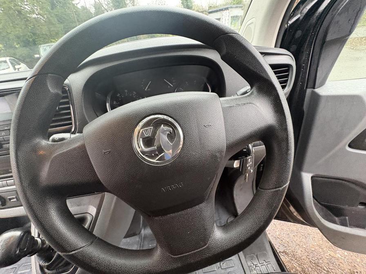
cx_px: 183
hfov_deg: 102.1
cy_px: 137
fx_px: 148
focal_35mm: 14
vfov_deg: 85.7
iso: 500
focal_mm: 2.22
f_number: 2.2
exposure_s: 1/60
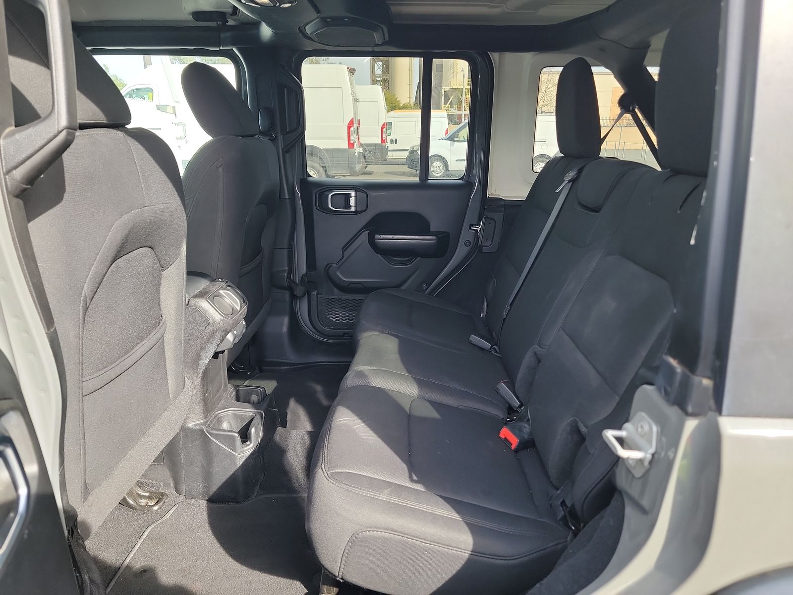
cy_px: 298
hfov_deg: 71.6
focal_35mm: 24
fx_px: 550
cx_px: 396
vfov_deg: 56.8
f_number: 1.8
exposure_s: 1/119
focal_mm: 6.7
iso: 96
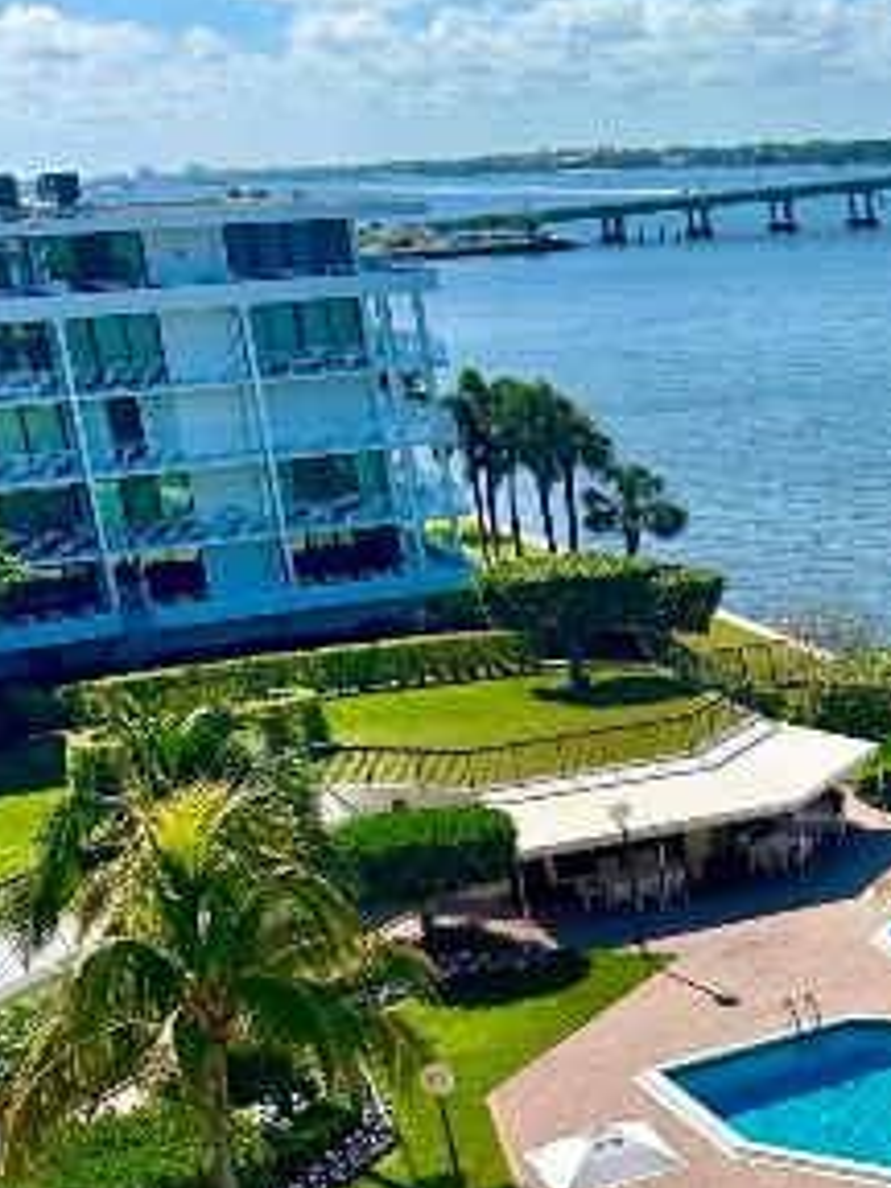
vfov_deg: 29.7
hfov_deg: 20.9
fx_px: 2196
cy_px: 912
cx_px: 1151
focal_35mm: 64
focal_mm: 6.86
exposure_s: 1/8197
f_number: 1.78
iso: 80
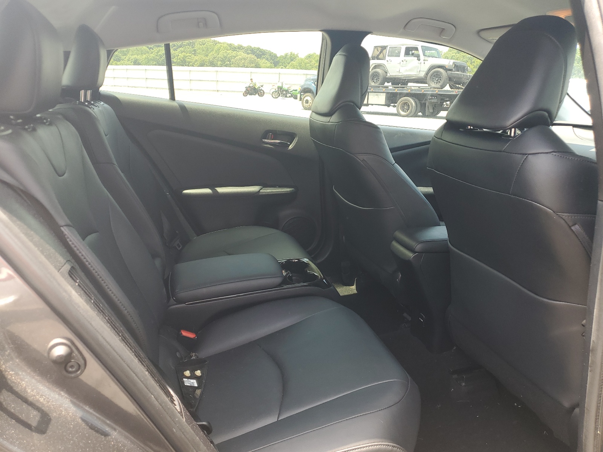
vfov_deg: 53.1
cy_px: 226
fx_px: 453
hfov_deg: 67.3
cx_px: 302
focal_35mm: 26
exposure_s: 1/185
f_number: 1.5
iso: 50
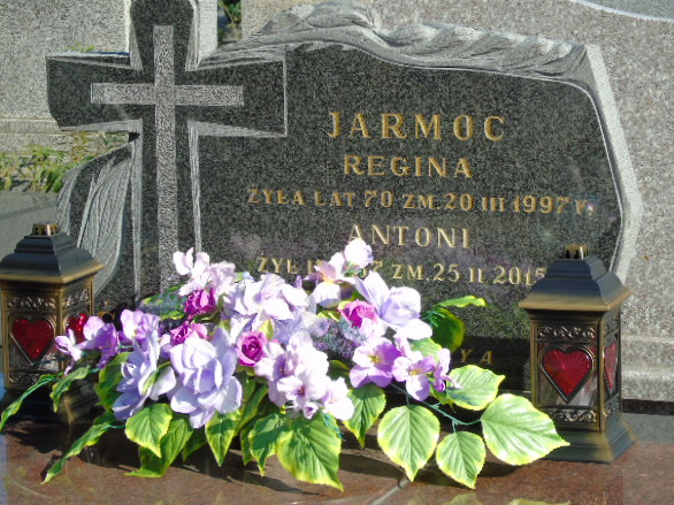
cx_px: 366
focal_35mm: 118
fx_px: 2297
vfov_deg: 12.5
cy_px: 245
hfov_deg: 16.7
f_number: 4.4
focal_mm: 19
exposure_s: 1/400
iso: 80
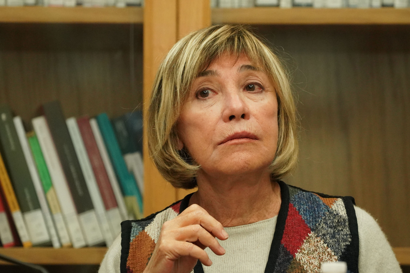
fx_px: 6366
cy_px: 136
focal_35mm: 559
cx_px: 205
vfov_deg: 2.5
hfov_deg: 3.7
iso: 5000
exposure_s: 1/125
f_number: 5.6
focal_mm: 373
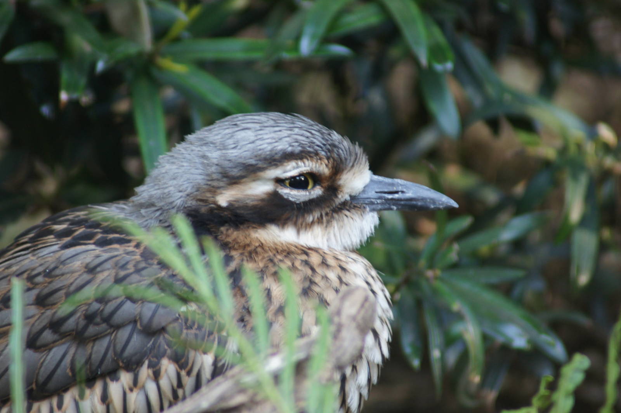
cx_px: 310
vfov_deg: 3.1
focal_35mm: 450
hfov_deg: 4.6
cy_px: 206
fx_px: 7758
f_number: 5.6
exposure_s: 1/15
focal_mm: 300
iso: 400
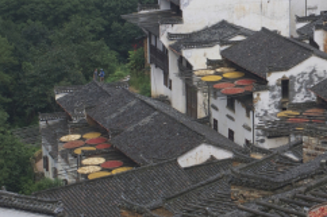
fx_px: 1343
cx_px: 404
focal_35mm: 148
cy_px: 133
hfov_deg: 13.5
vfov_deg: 9.3
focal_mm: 35
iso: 160
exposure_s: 1/60
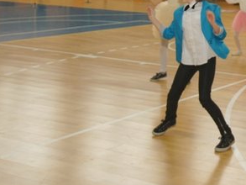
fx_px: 590
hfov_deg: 22.5
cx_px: 257
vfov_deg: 17.5
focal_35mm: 83
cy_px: 11
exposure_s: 1/160
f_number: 3.5
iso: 400
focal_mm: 26
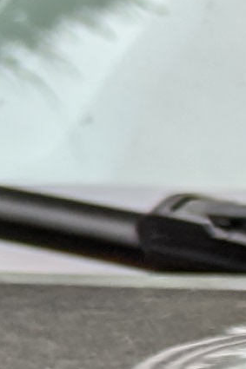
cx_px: 1536
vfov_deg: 8.4
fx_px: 2462
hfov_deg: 4.3
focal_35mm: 240
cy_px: 573
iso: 42
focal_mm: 6.81
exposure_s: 1/306
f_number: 1.85
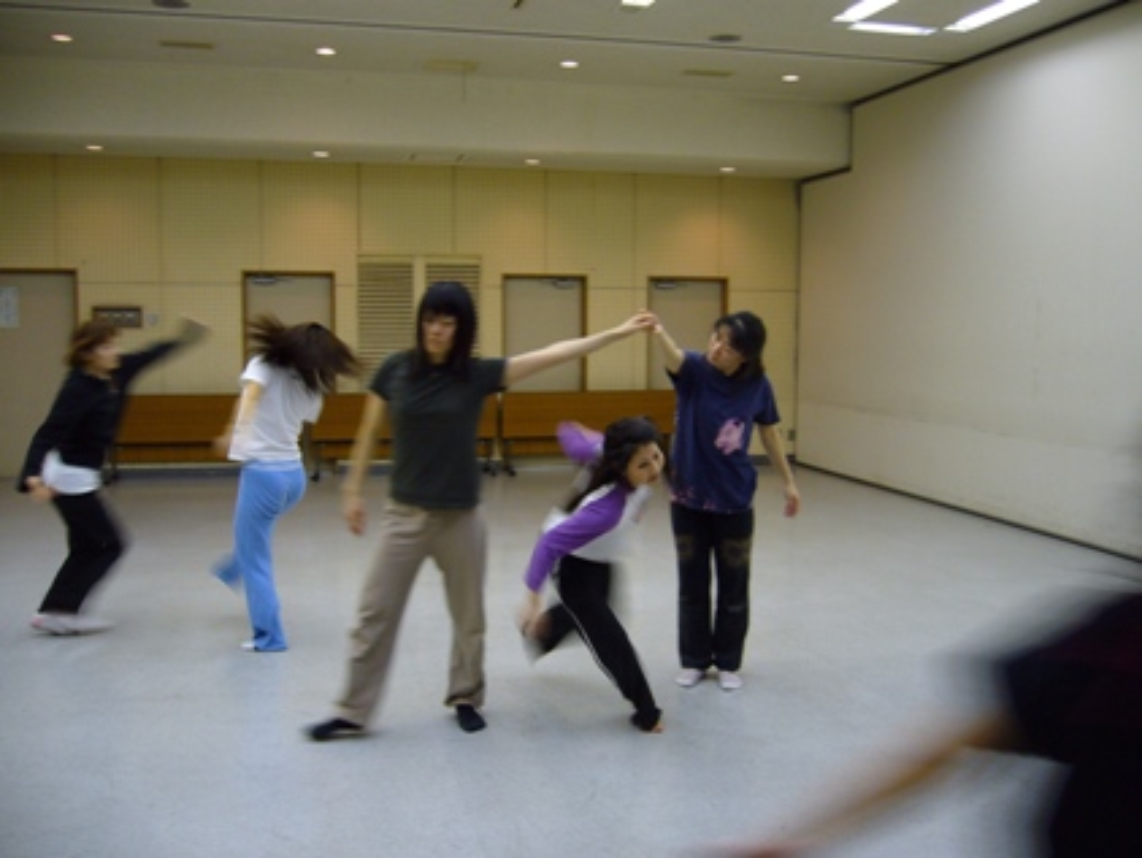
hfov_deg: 52.6
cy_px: 429
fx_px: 1155
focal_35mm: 35
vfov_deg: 40.7
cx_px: 571
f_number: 2.8
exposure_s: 1/20
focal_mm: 5.8
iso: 100
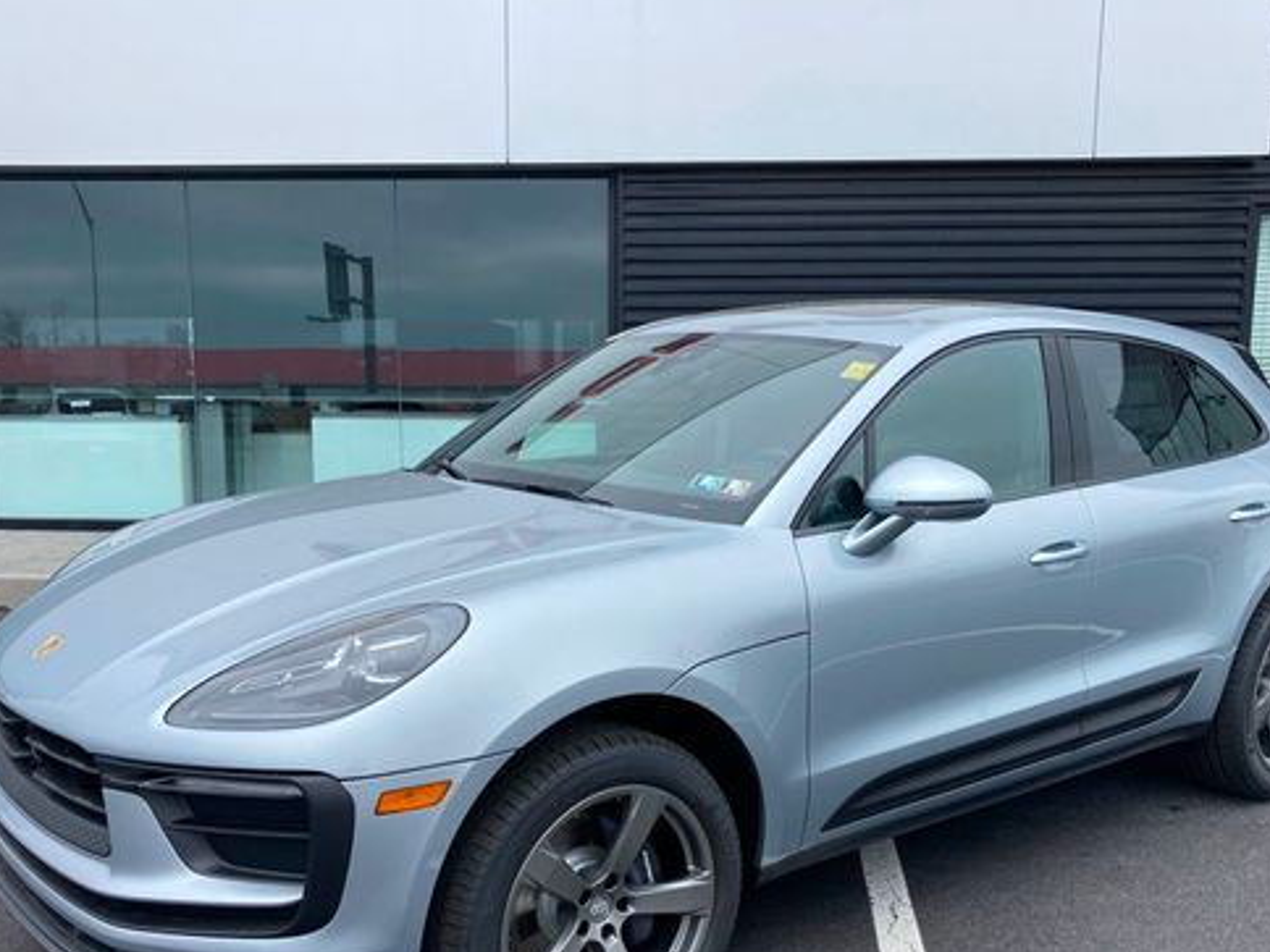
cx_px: 656
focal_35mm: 37
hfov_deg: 50.1
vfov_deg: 38.4
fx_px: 1357
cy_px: 608
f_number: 1.8
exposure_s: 1/1171
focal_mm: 3.99
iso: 20
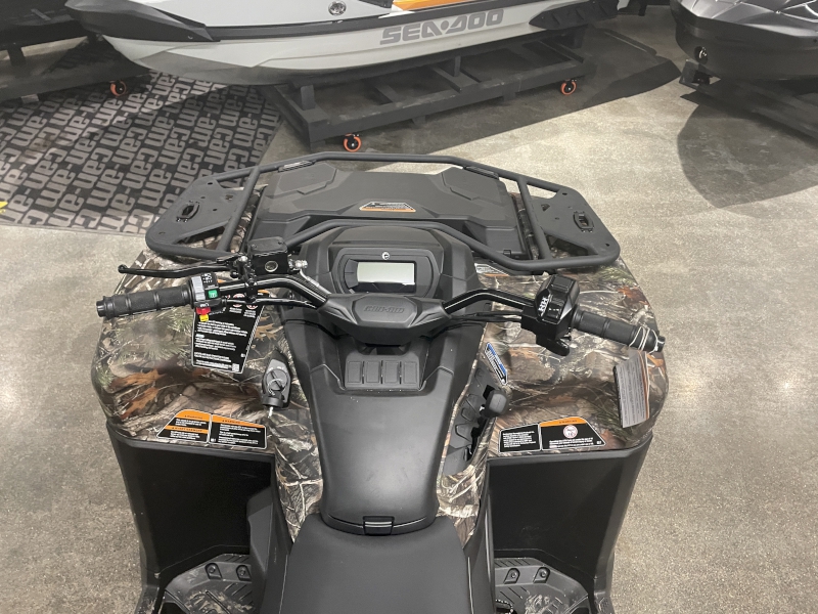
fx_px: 614
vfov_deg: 53.1
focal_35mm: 26
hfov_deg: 67.3
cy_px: 307
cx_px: 409
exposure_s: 1/60
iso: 320
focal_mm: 4.2
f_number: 1.6
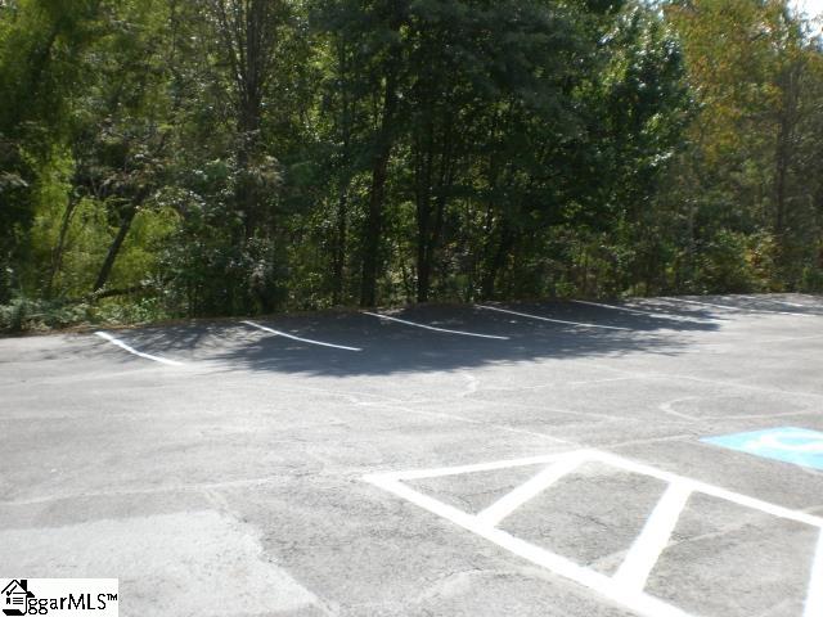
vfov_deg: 37.7
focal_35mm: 38
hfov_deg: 49.0
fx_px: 903
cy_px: 308
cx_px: 412
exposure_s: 1/250
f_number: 4.4
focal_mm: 6.3
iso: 50
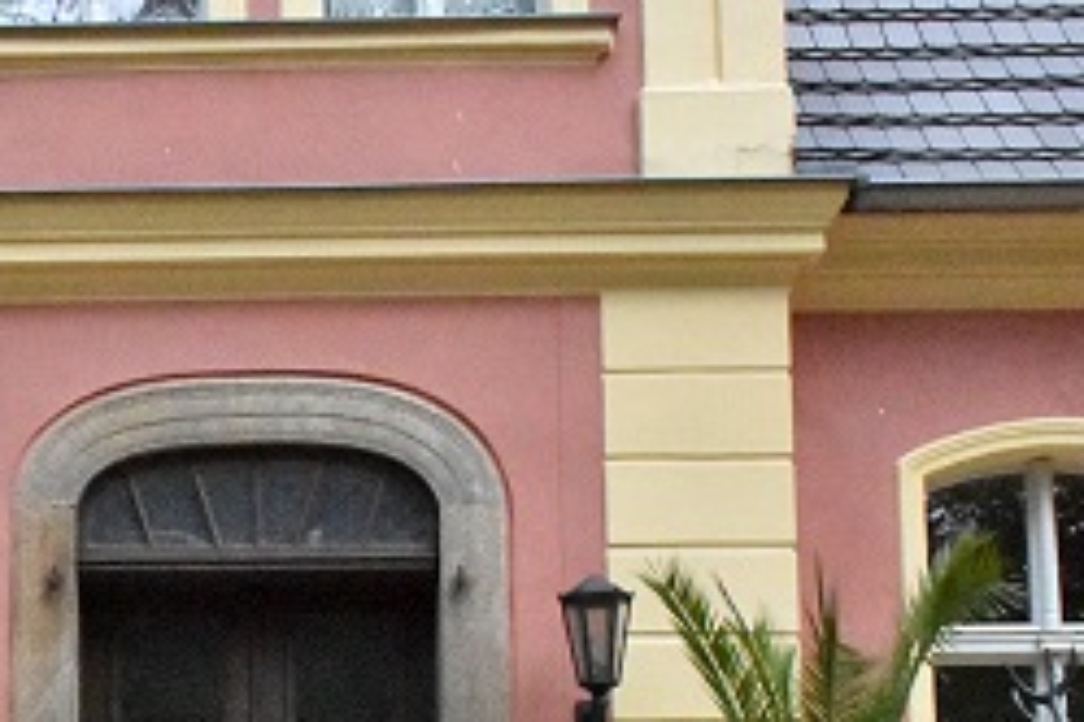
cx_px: 248
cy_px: 765
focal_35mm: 65
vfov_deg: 20.1
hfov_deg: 30.4
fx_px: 1957
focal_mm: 18
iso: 16000
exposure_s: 1/5000
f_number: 14
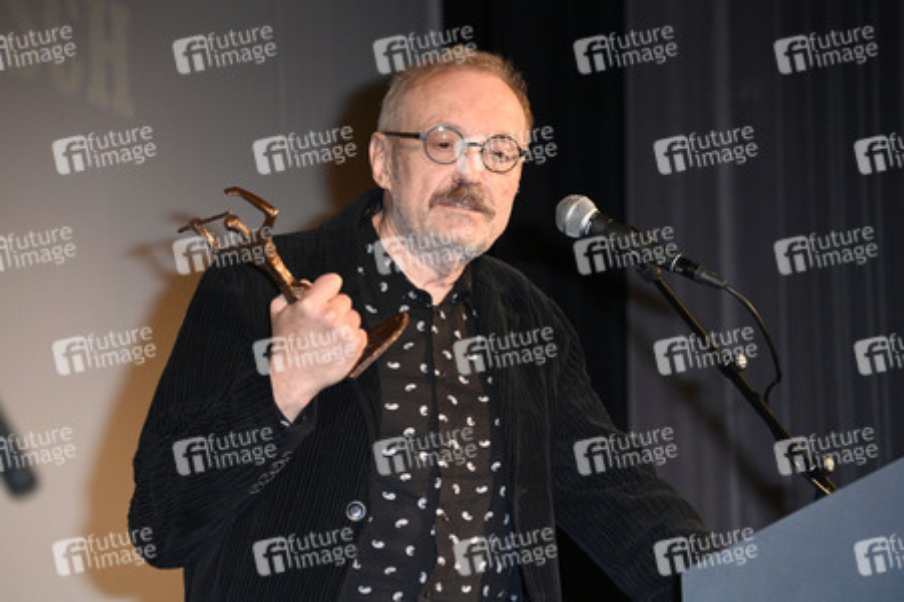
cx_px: 452
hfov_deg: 13.7
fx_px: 3764
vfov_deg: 9.1
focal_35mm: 150
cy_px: 301
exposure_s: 1/125
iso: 2000
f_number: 5.6
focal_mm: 150
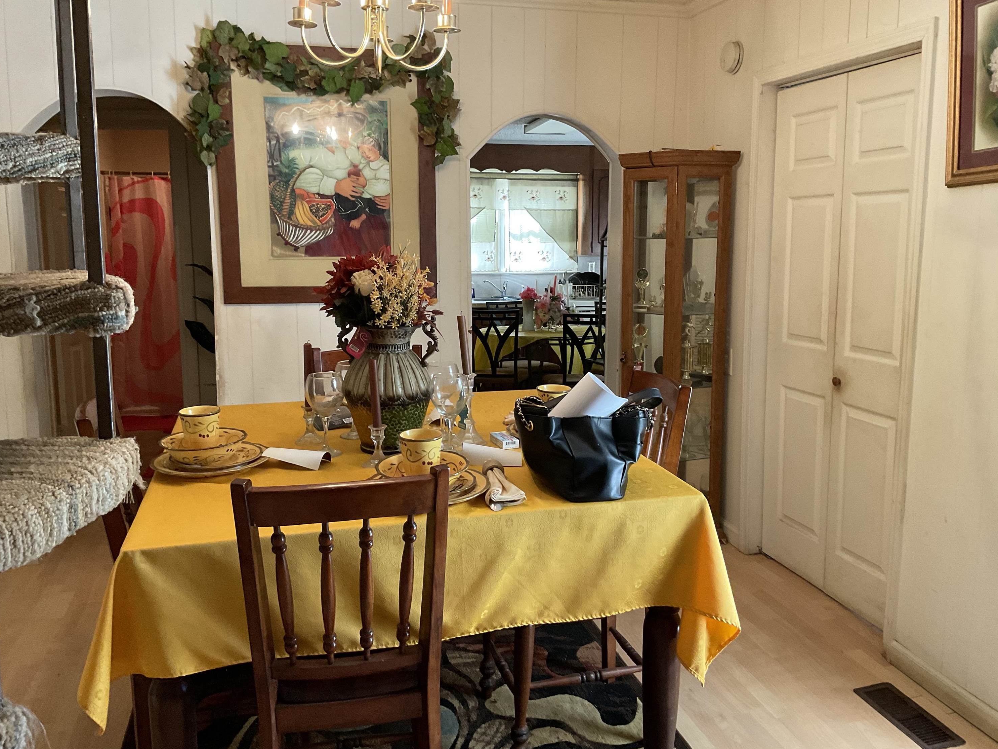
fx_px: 865
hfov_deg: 60.0
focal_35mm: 30
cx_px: 496
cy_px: 370
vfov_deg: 46.8
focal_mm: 3
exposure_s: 1/60
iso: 160
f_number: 1.8
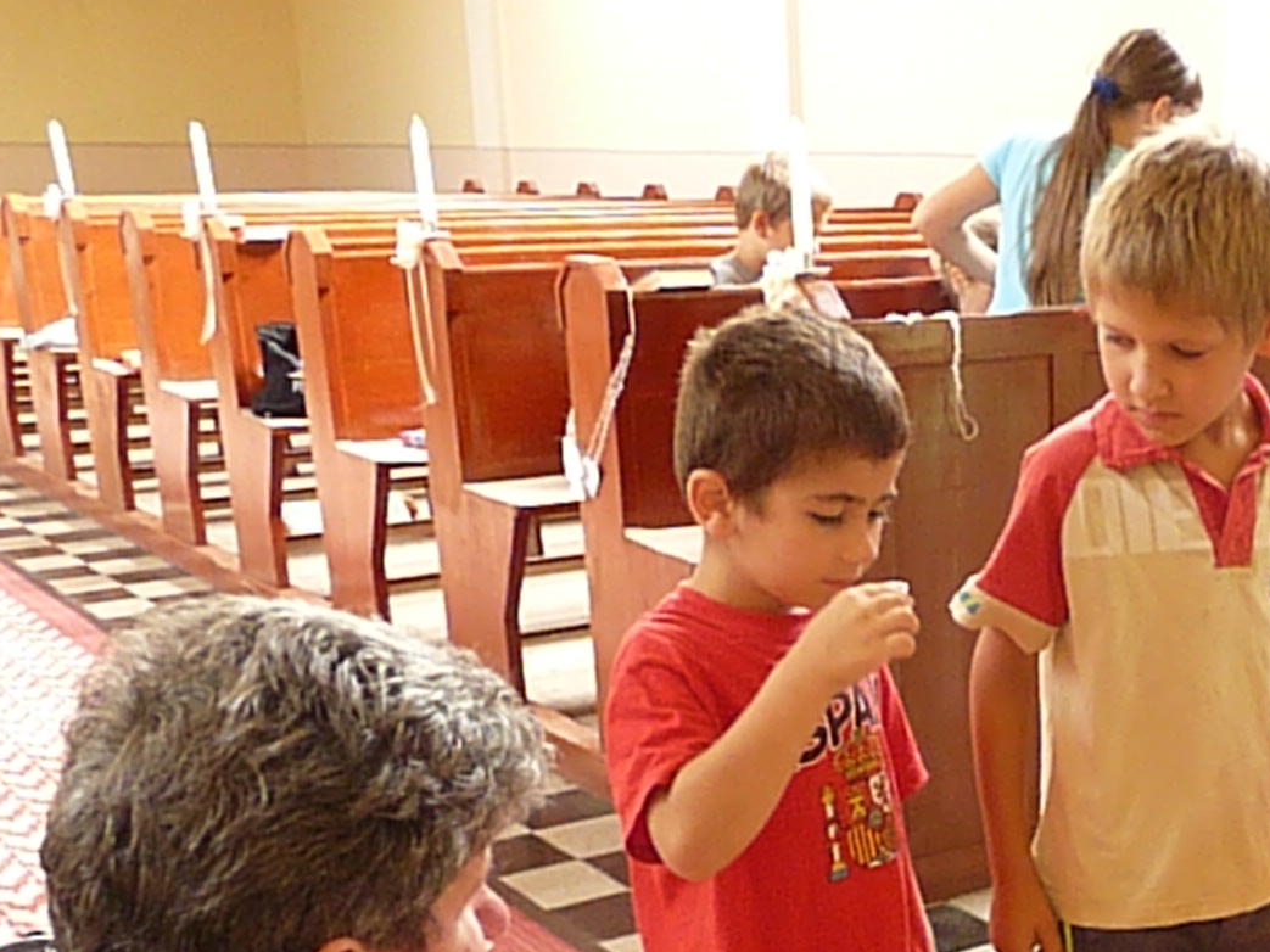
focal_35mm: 53
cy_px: 896
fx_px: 1944
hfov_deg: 34.3
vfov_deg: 26.4
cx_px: 1130
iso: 800
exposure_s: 1/60
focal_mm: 4.8
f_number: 2.8
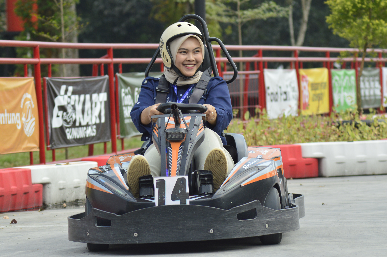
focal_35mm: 202
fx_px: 2175
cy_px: 128
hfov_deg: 10.2
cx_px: 194
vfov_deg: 6.8
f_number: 7.1
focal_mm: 135
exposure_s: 1/320
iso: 200
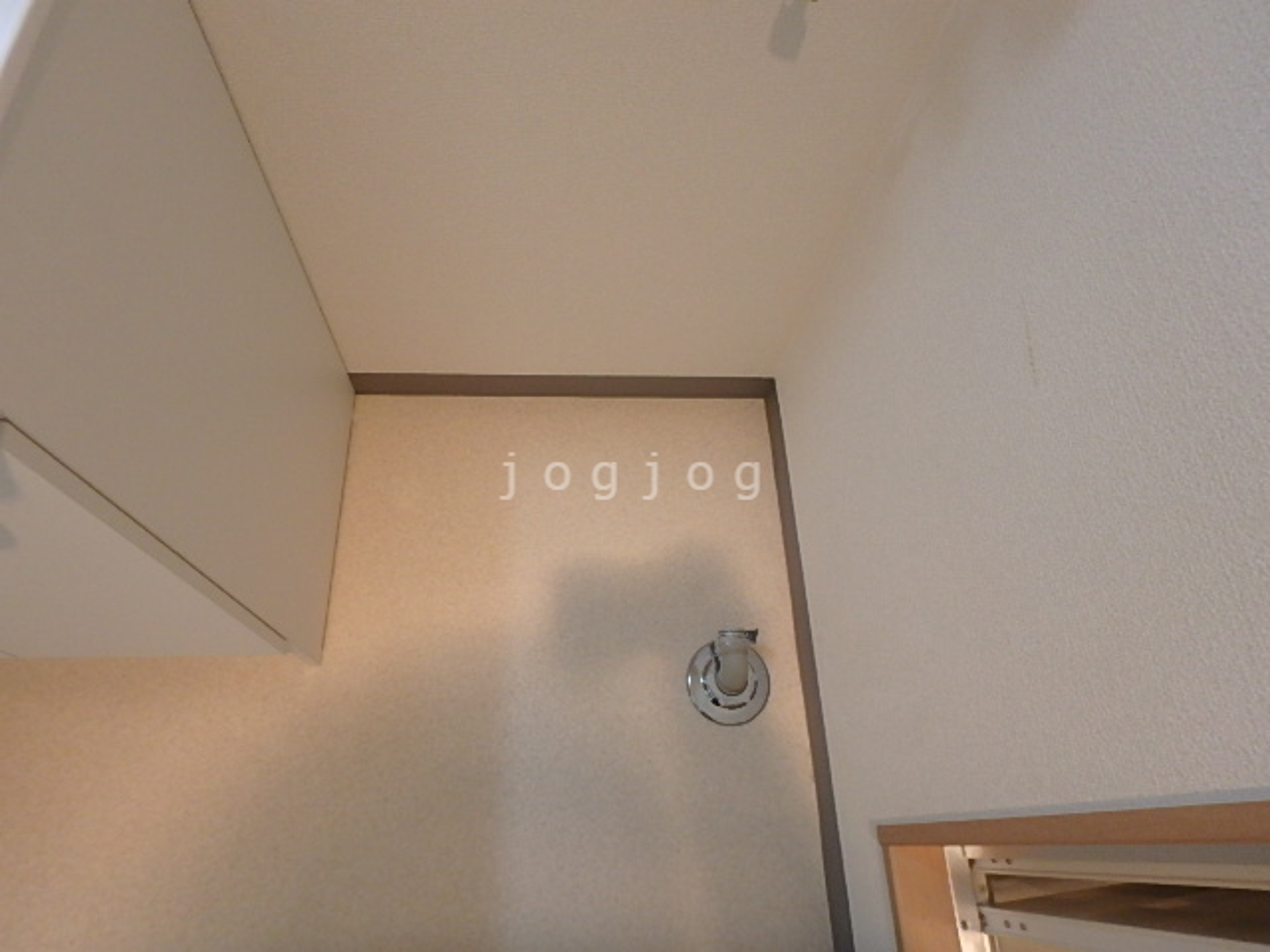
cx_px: 635
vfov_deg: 63.4
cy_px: 476
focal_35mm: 21
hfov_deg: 79.0
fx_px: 770
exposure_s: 1/50
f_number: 3.5
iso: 400
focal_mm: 3.7
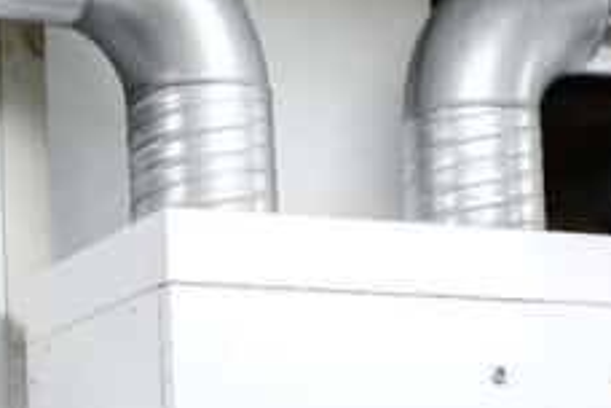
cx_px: 410
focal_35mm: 169
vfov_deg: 7.8
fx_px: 2868
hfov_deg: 12.1
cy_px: 745
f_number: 2.2
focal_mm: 35
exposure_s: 1/160
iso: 320
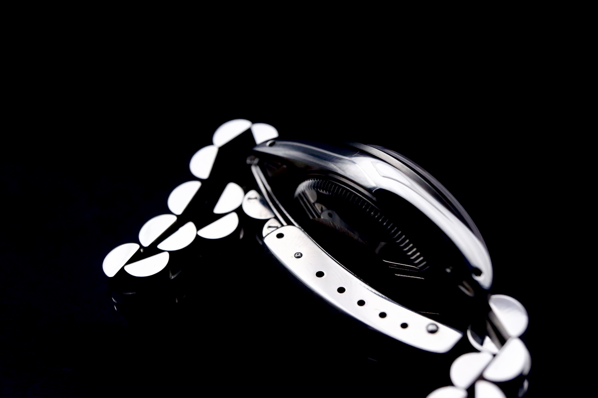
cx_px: 299
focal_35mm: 47
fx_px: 781
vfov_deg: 28.6
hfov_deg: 41.9
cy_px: 199
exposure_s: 1/4000
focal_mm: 31.5
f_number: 8
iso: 6400
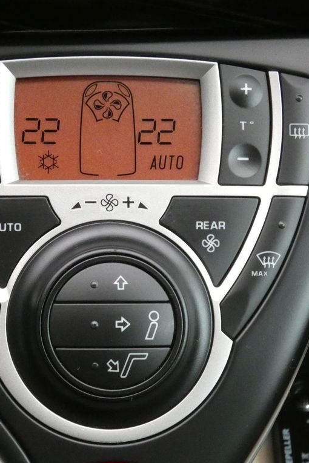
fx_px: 824
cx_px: 93
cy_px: 232
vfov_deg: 31.4
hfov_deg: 21.1
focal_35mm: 64
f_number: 5.6
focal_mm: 8.2
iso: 1000
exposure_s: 1/80
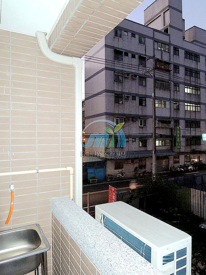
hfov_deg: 56.8
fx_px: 190
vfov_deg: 71.6
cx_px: 103
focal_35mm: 24
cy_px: 138
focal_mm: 4.3
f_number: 1.8
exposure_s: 1/13
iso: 200
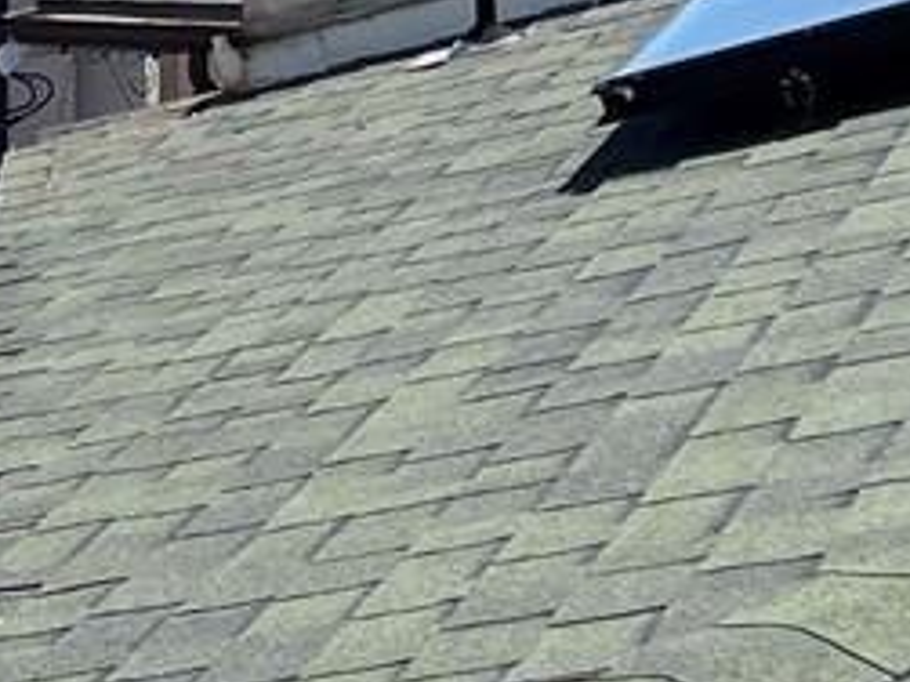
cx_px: -1200
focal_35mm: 166
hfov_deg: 10.4
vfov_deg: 8.9
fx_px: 4362
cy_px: -15
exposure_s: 1/4016
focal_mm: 5.1
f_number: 1.6
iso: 50
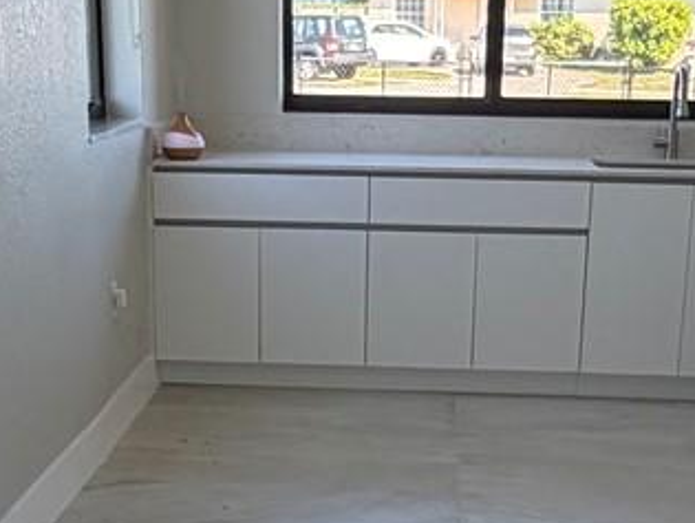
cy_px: 448
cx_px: 346
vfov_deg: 20.4
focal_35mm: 71
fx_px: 1427
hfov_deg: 27.4
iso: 80
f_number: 2.2
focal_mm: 2.22
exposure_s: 1/120
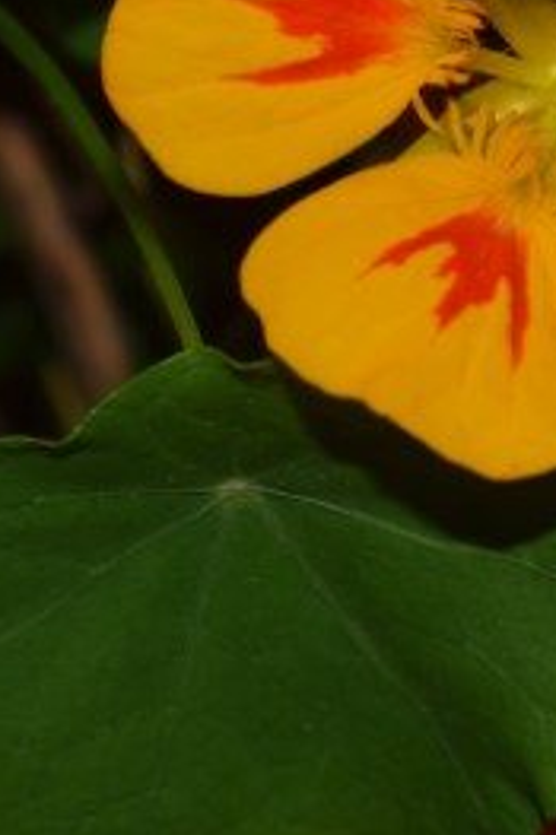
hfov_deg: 7.2
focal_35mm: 189
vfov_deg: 10.8
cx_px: 502
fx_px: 4384
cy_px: 127
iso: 100
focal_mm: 46
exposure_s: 1/60
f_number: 8
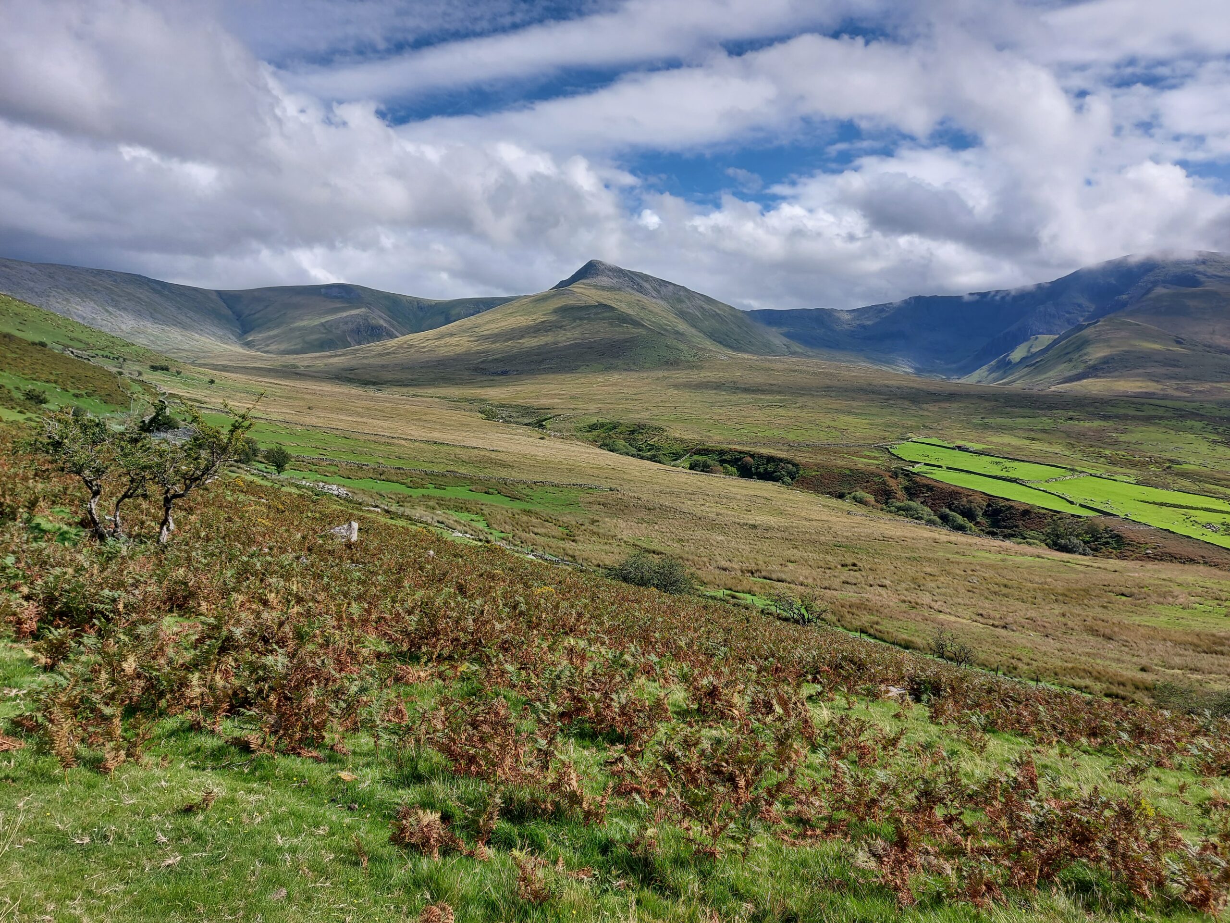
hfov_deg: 71.6
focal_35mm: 24
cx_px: 615
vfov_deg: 56.8
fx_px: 853
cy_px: 462
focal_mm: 5.23
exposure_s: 1/983
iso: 32
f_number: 1.8
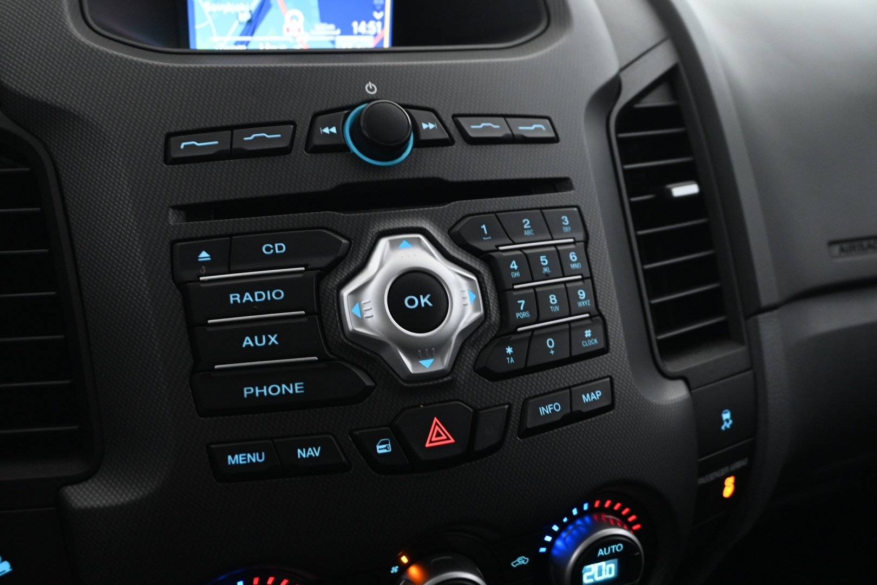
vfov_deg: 39.1
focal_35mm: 34
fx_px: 822
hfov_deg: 56.1
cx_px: 438
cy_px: 292
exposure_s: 1/8
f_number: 4.5
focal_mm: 22.5
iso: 1600
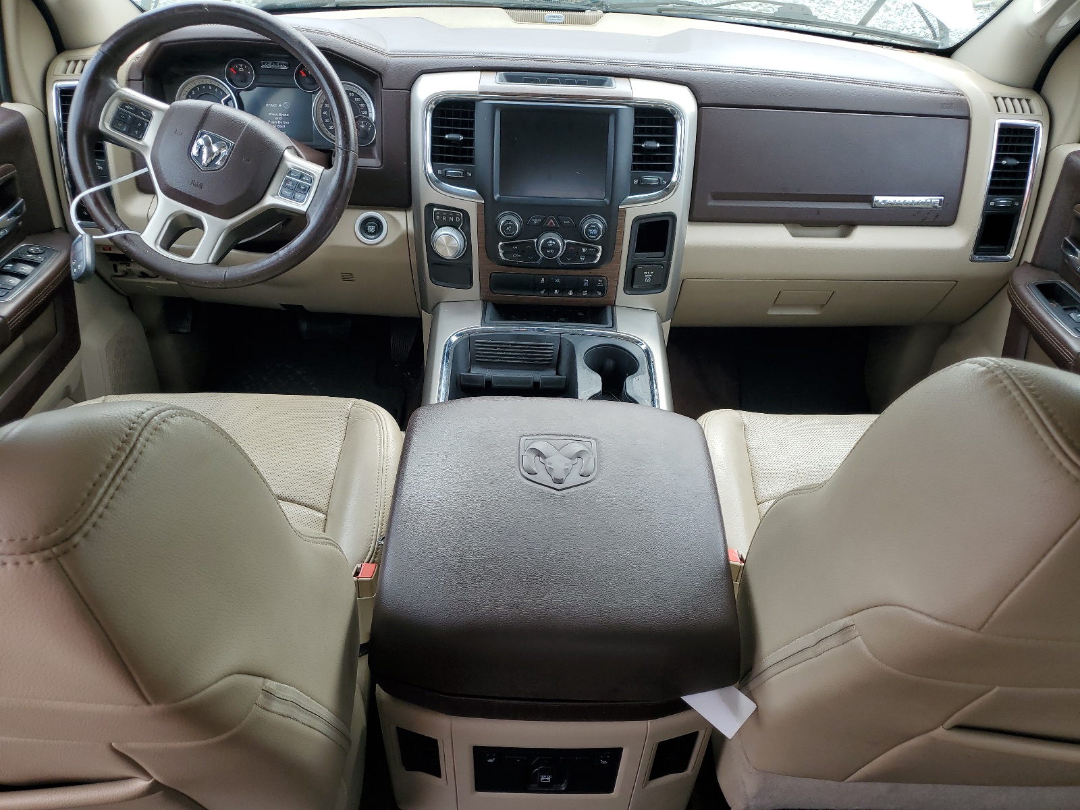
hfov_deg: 67.3
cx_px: 540
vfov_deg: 53.1
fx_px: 811
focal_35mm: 26
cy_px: 405
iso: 50
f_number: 1.5
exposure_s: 1/357
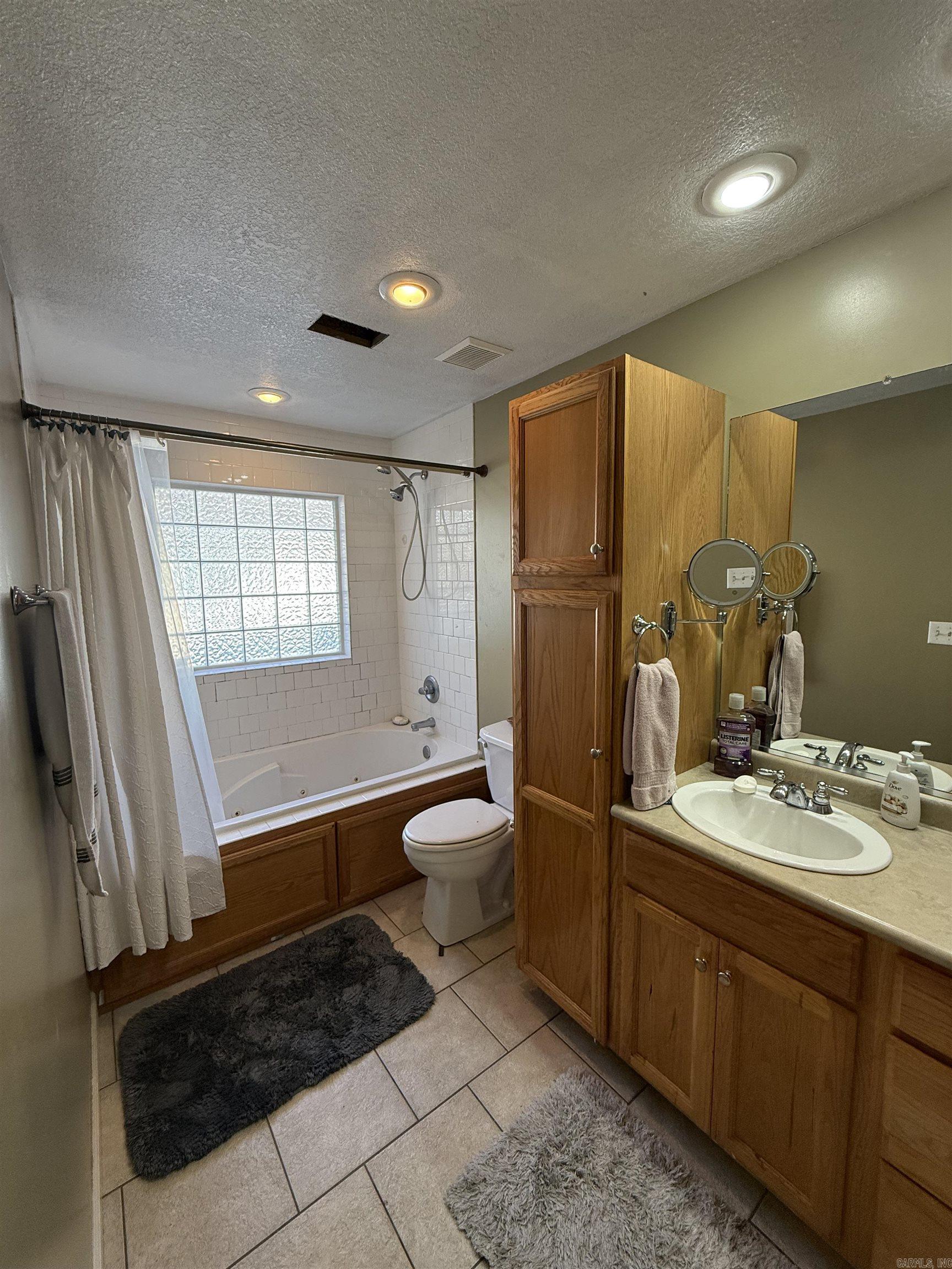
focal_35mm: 14
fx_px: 513
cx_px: 476
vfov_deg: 102.1
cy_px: 634
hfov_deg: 85.7
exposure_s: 1/120
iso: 160
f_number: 2.2
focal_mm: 2.22
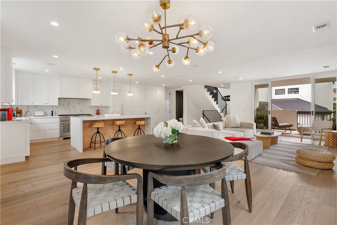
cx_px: 168
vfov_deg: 73.8
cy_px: 112
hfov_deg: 96.7
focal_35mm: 16
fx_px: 150
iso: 100
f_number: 8
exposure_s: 1/2
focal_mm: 16
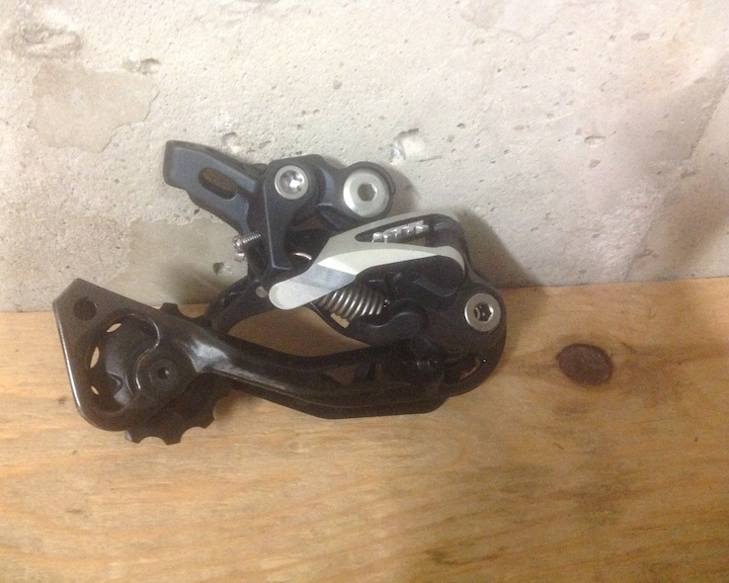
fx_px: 798
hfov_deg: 49.1
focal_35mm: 37
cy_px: 293
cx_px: 340
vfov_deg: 40.1
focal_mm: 4.28
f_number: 2.4
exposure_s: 1/15
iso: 500
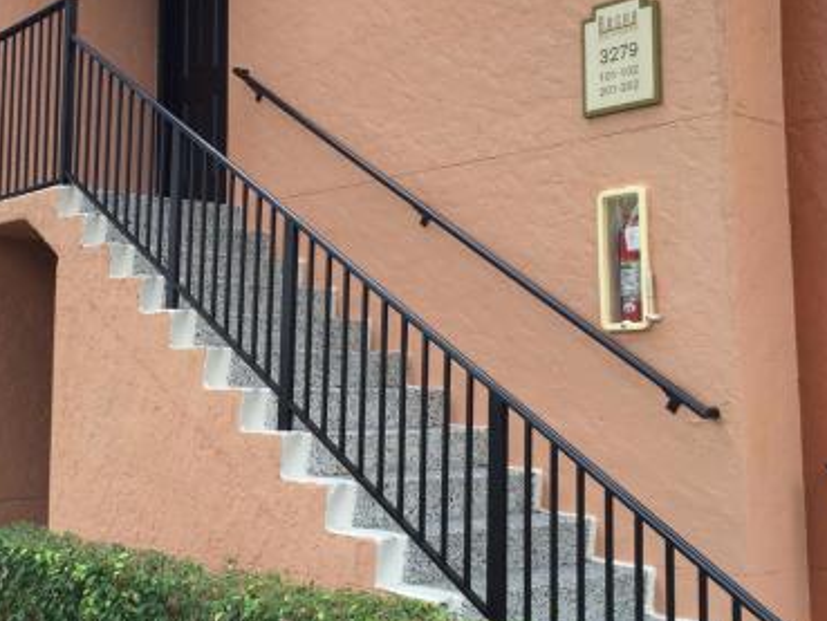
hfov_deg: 36.6
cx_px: 316
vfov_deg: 28.0
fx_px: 1243
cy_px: 242
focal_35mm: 52
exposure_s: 1/146
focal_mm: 4.12
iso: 32
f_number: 2.2
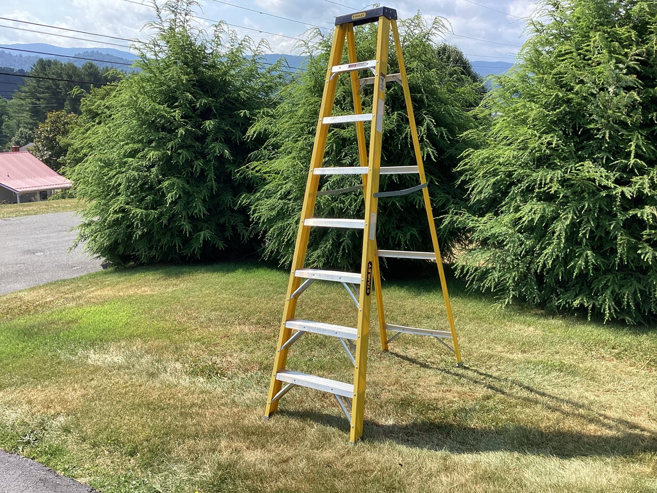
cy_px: 246
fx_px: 588
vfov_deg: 45.4
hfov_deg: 58.3
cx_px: 328
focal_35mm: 31
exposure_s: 1/679
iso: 25
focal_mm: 3.3
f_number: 2.4
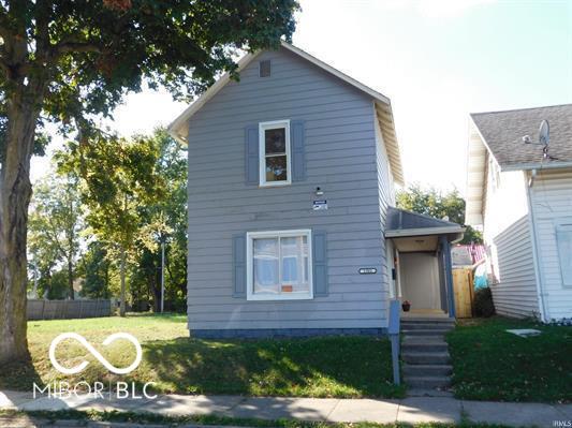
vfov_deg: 46.7
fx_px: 495
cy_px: 214
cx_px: 286
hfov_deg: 60.0
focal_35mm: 30
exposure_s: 1/400
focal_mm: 5.3
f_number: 3.2
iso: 125
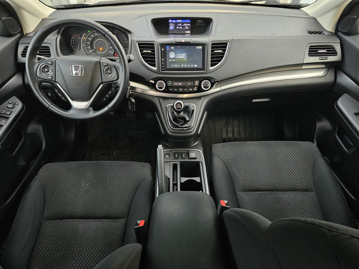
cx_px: 180
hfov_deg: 73.9
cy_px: 134
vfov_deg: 58.9
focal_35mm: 23
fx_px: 239
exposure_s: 1/100
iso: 200
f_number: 1.7
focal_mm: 6.3
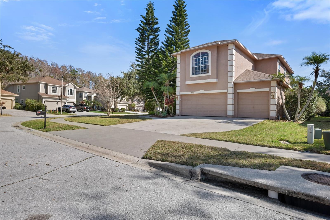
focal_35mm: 20
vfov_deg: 61.9
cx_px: 165
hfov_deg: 84.0
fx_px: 183
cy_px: 110
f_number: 9
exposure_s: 1/640
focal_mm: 20
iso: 250
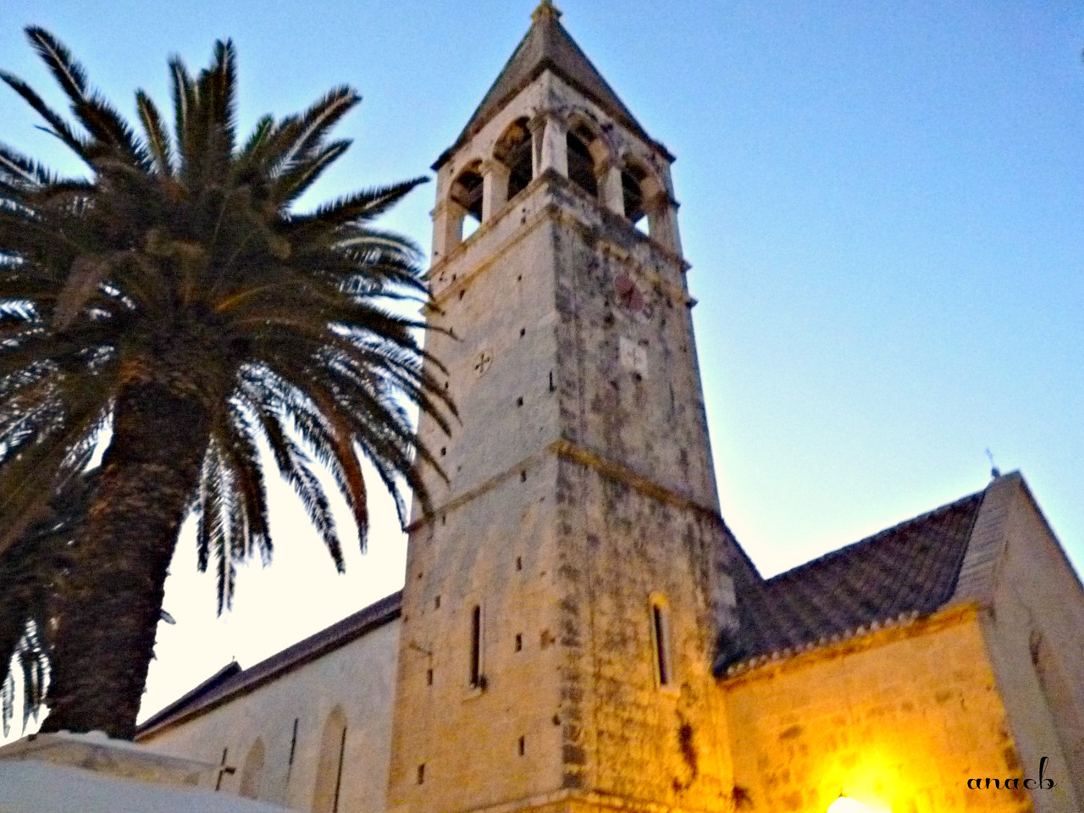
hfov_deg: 65.3
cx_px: 542
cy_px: 406
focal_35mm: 27
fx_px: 846
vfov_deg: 51.4
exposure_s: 1/30
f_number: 2.8
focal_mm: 4.8
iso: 1250
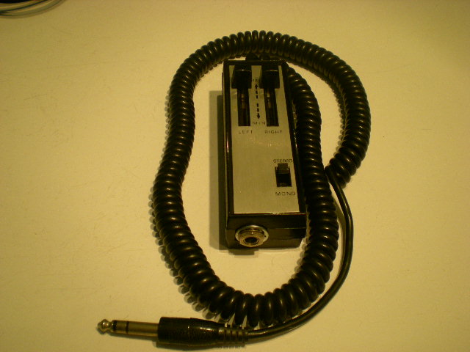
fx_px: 516
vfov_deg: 37.7
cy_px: 176
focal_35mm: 38
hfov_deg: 49.0
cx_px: 235
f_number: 3.1
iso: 200
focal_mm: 6.3
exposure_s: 1/59
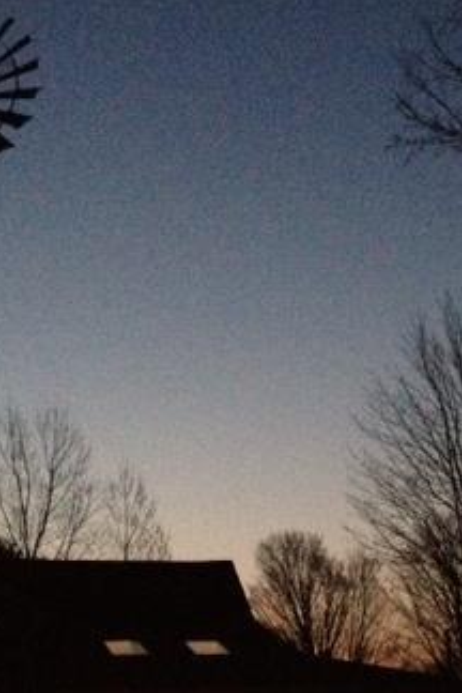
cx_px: 329
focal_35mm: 72
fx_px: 1386
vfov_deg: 28.0
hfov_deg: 18.8
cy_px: 441
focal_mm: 4.28
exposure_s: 1/15
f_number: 2.4
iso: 800
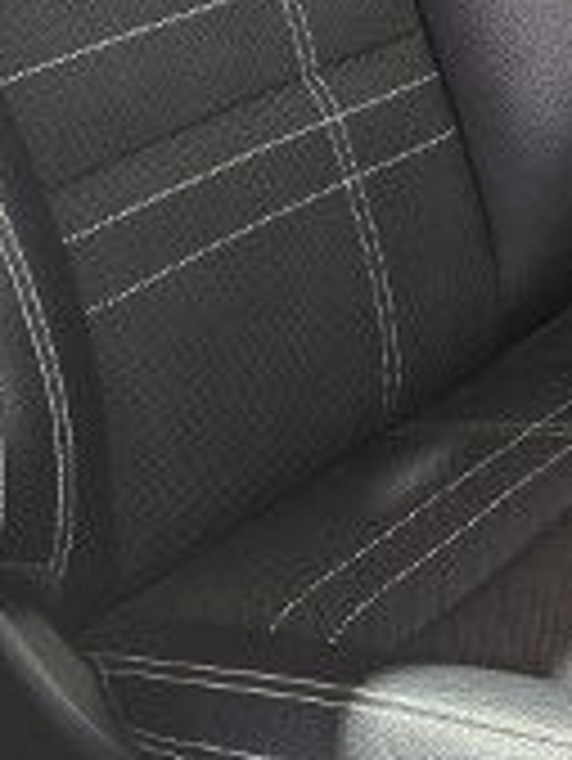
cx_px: 531
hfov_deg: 16.7
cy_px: 85
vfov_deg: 22.0
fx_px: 1914
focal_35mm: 87
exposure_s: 1/25
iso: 640
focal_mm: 6.3
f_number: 1.7
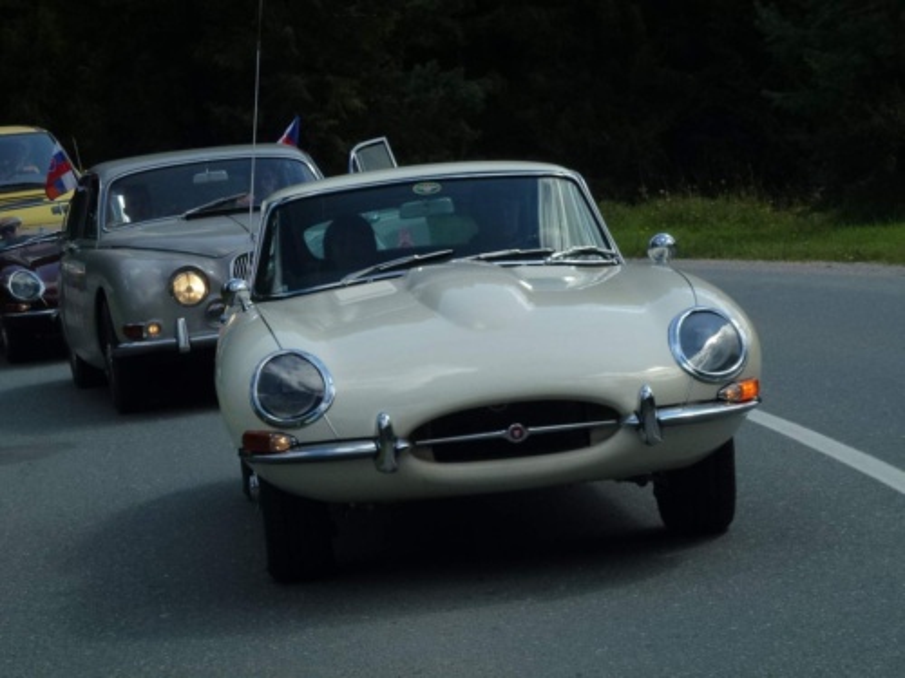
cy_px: 339
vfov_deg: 12.2
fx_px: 3163
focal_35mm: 121
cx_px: 452
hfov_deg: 16.3
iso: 160
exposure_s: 1/800
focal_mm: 21.7
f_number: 5.1
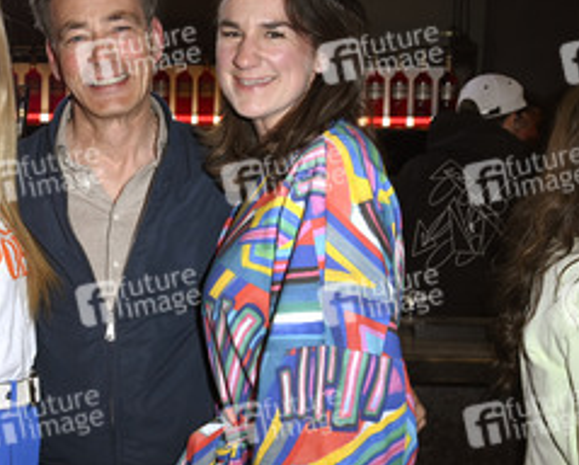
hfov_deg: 33.7
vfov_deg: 28.7
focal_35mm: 53
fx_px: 910
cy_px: 237
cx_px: 74
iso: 1250
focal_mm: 30
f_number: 5.6
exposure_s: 1/80
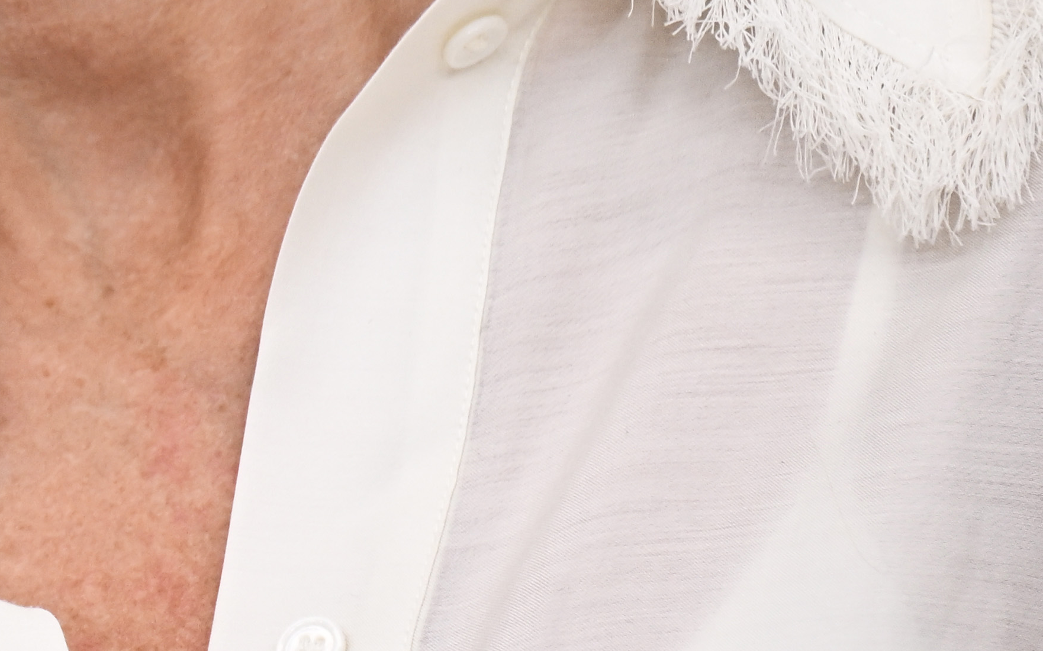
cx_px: -1178
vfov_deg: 1.4
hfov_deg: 2.2
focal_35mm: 955
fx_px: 27144
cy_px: -472
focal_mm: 200
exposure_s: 1/200
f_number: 2.8
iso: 640
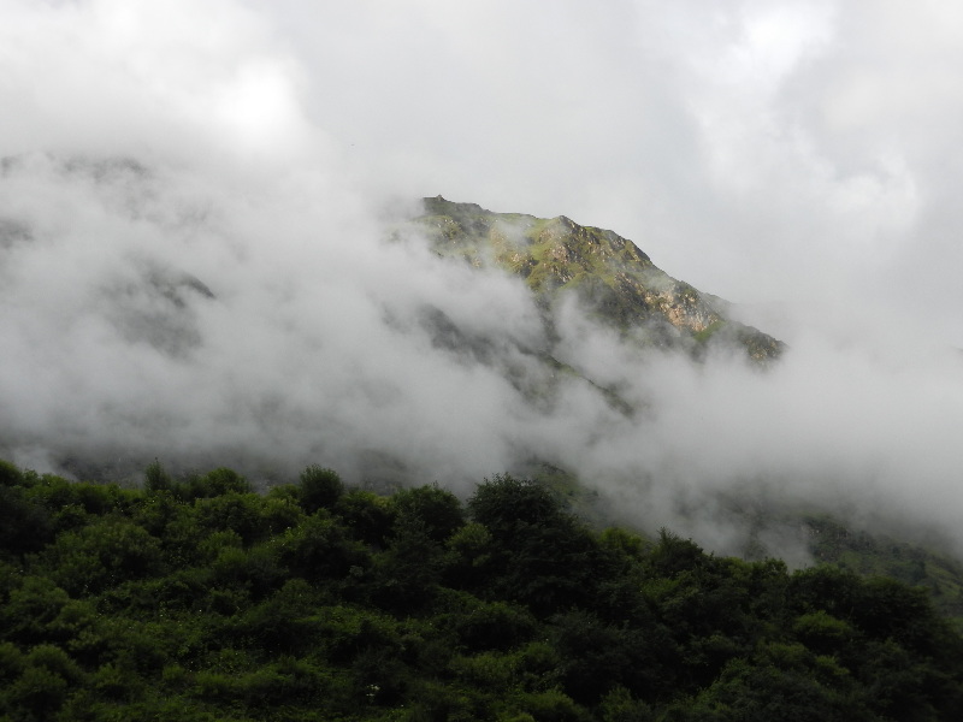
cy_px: 361
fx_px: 1669
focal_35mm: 60
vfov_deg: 24.4
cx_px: 482
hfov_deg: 32.2
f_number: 4.5
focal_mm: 10.9
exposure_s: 1/640
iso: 160
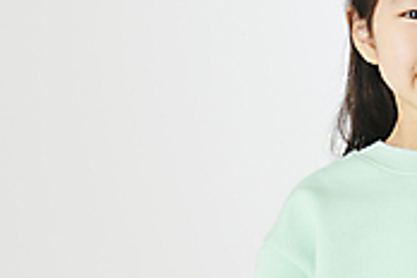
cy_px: 252
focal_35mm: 399
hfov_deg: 5.1
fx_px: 4621
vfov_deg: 3.4
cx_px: 688
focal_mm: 116
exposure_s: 1/125
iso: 160
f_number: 8
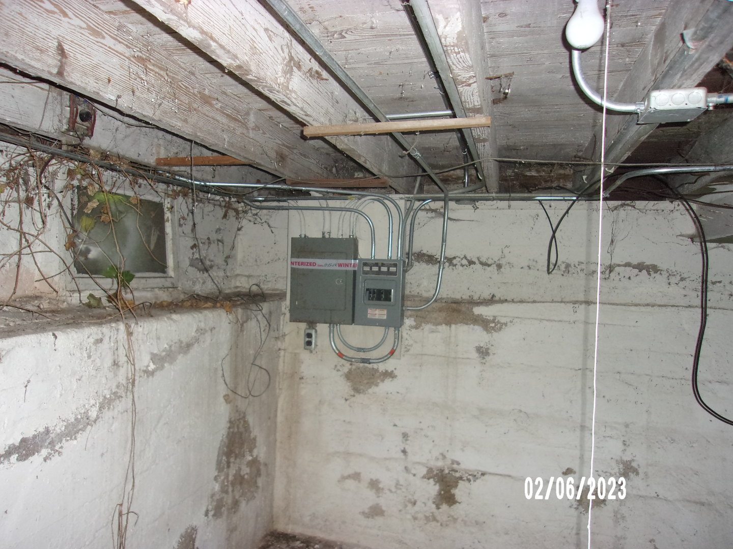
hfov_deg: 65.3
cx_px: 366
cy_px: 274
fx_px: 572
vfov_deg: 51.4
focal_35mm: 27
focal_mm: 4.9
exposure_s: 1/34
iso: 250
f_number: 3
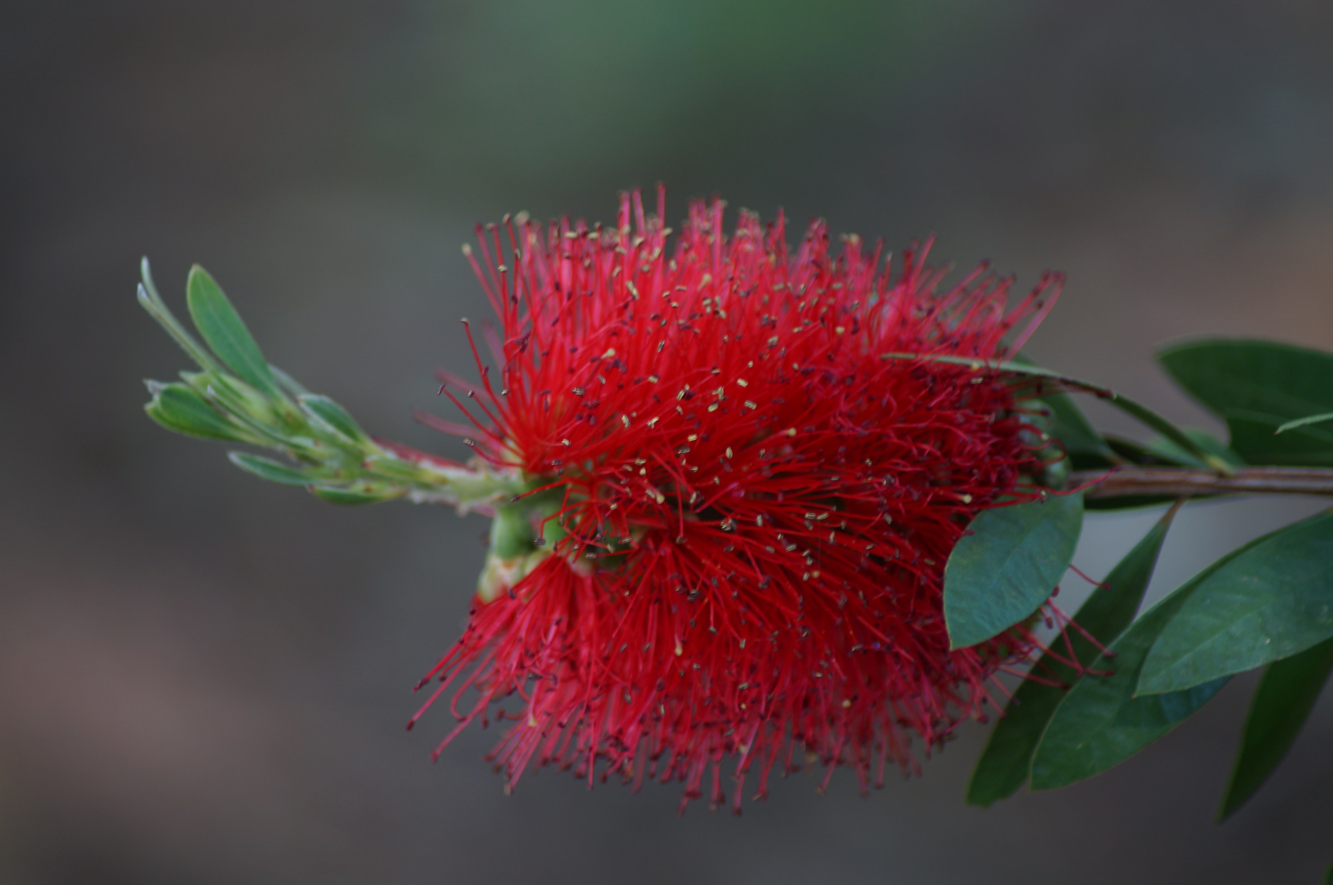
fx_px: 9985
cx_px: 666
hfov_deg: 7.6
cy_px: 442
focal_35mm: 270
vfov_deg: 5.1
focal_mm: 180
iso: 100
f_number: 4.5
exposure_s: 1/30
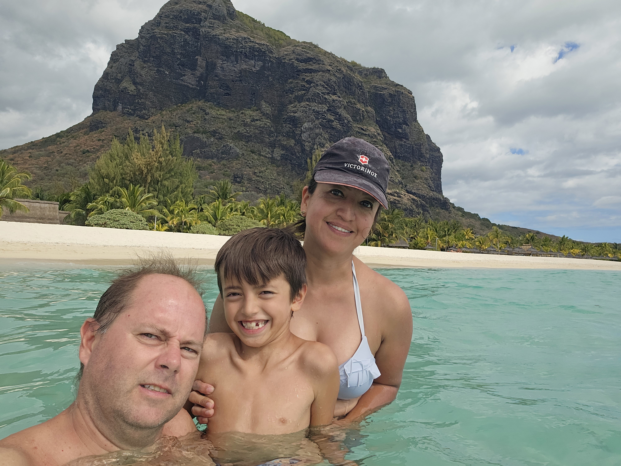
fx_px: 448
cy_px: 233
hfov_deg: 69.4
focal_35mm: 25
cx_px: 310
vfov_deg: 54.9
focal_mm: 3.3
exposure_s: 1/1189
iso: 25
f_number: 2.2
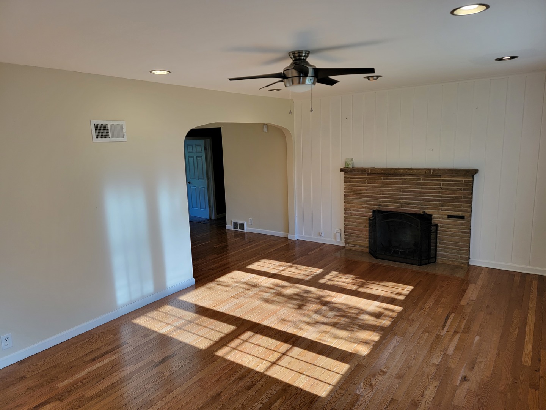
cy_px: 205
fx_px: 379
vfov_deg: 56.8
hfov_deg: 71.6
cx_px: 273
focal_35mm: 24
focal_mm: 6.7
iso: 50
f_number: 1.8
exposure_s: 1/119
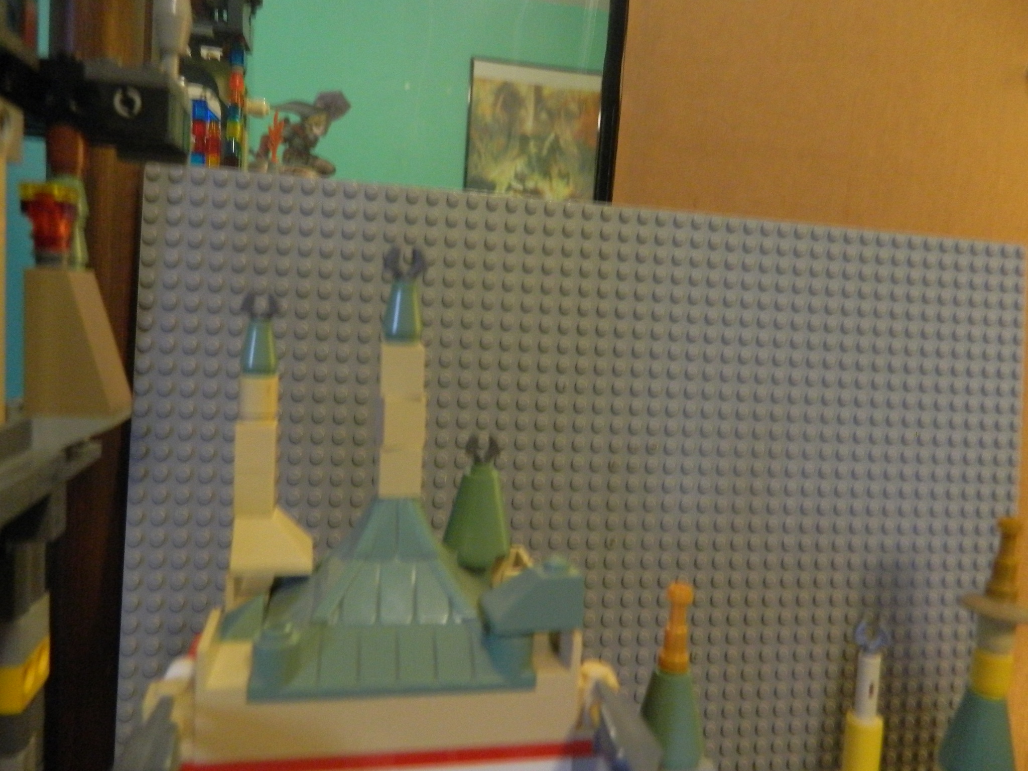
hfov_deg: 69.4
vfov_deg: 54.9
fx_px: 742
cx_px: 514
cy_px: 386
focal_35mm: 25
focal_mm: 4.5
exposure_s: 1/25
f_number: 3.1
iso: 400
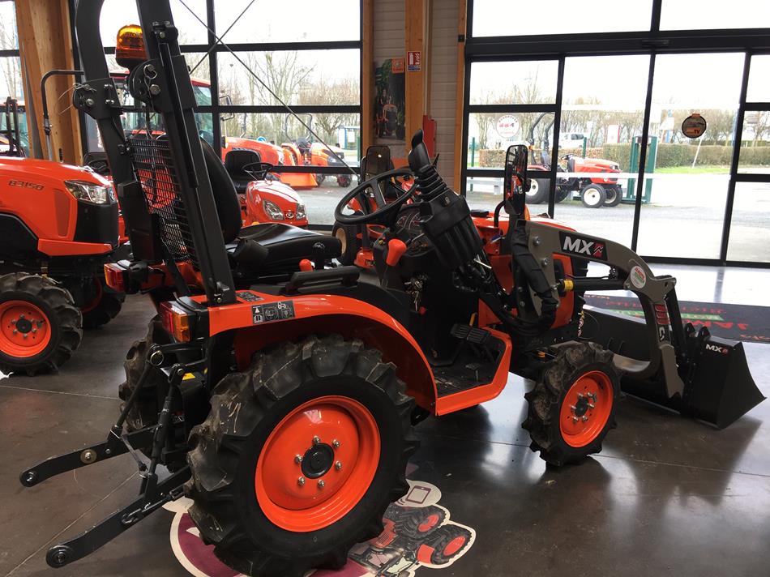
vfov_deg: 48.2
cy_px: 288
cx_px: 385
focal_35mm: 29
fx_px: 645
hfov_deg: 61.7
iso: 25
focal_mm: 4.15
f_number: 2.2
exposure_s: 1/50
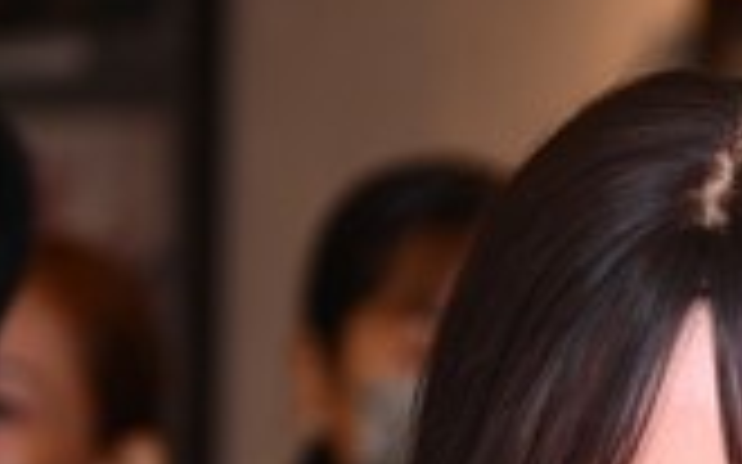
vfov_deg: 2.7
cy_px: 847
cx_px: 1021
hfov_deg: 4.4
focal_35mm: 480
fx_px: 9703
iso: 1000
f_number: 4
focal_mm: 120
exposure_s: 1/200
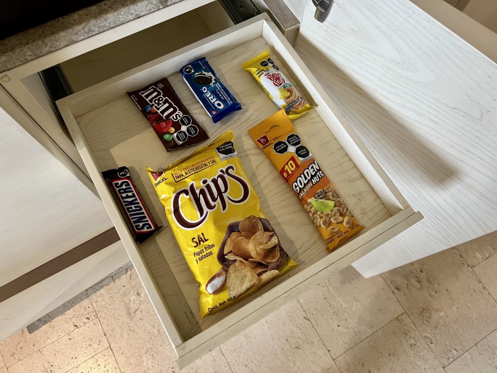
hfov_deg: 67.3
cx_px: 248
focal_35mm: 26
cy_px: 186
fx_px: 373
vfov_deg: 53.1
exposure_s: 1/60
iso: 200
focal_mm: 5.7
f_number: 1.5
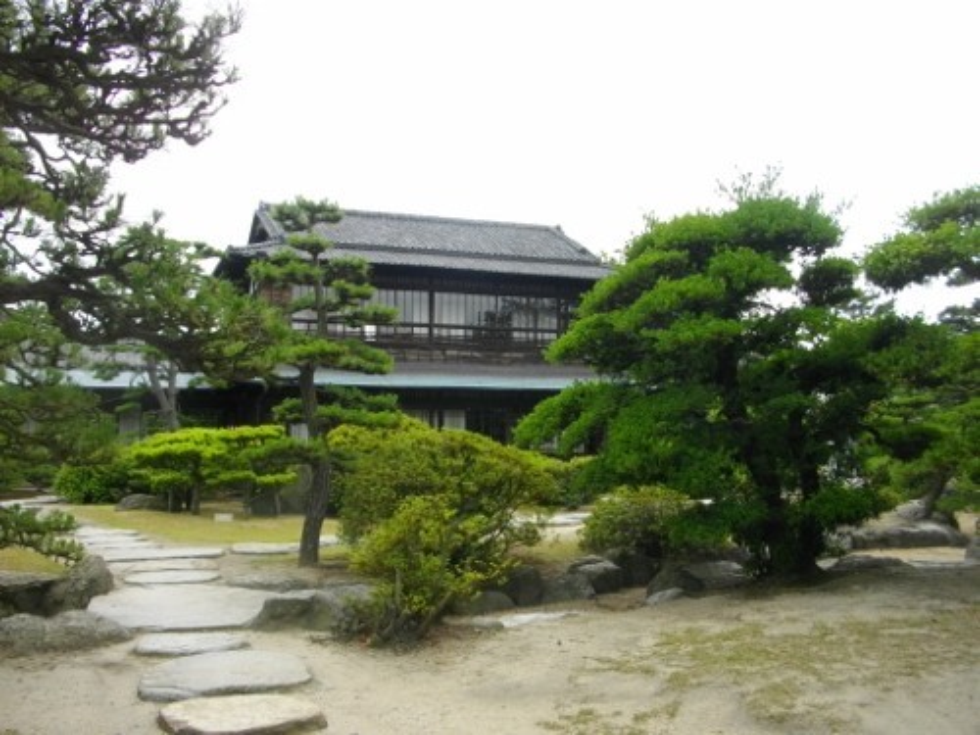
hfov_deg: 56.8
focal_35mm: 32
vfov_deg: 44.2
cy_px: 368
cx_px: 490
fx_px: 906
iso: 100
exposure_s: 1/160
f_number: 5.5
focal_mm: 5.7
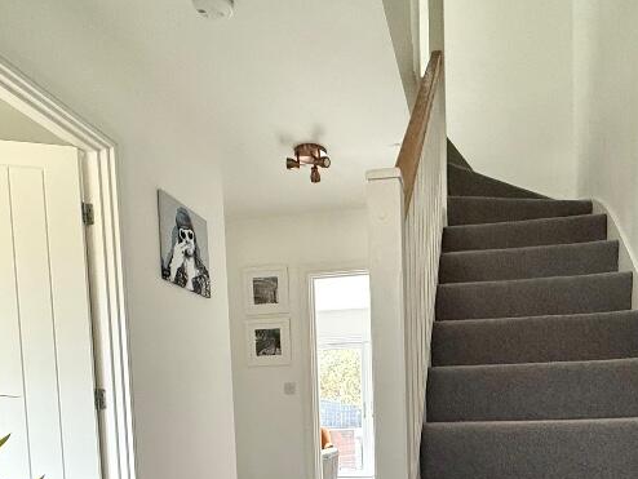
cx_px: 403
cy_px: 453
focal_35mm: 29
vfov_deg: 43.1
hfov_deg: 60.7
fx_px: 535
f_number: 2.2
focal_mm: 2.22
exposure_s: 1/60
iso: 500
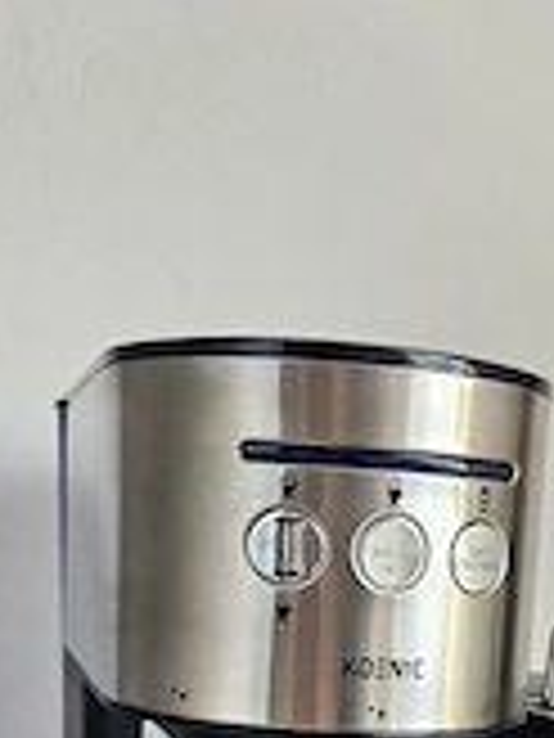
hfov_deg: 25.8
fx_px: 1195
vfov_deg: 30.6
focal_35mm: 56
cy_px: 819
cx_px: 401
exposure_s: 1/182
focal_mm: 5.4
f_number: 1.8
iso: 200
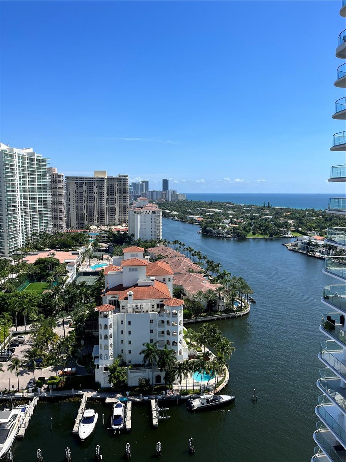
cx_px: 173
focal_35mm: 26
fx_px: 347
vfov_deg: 67.3
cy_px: 231
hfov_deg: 53.1
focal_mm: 5.1
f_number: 1.6
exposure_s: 1/4651
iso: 50
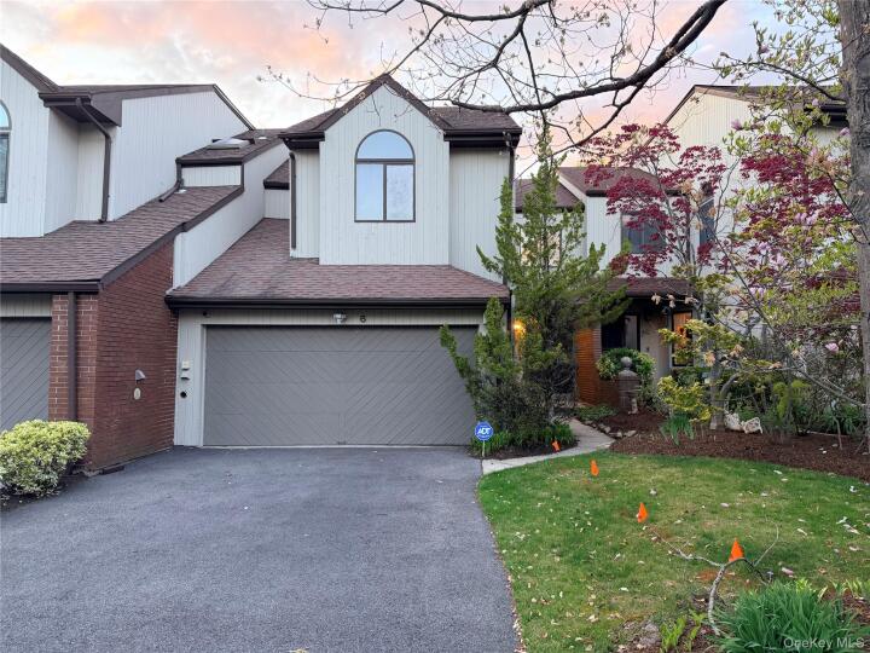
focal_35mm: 24
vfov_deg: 56.8
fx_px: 603
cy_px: 326
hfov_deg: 71.6
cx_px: 435
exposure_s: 1/126
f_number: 1.78
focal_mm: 6.76
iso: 200
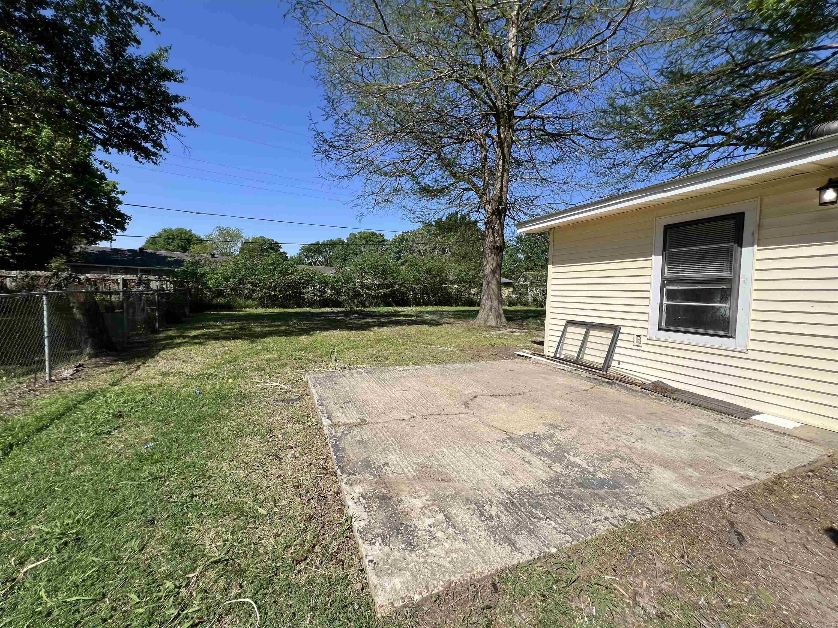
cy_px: 314
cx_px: 419
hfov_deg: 106.2
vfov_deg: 89.9
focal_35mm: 13
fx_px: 315
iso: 32
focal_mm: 1.57
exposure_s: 1/1845
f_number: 1.8
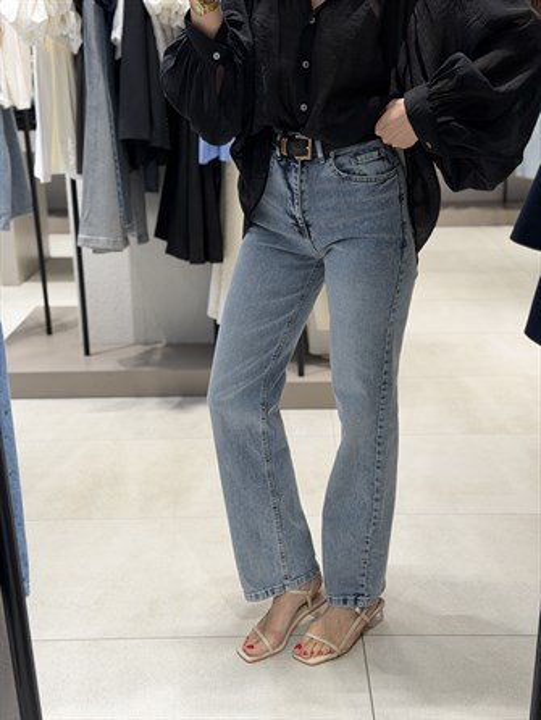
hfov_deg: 30.3
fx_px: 999
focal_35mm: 48
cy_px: 360
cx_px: 270
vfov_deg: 39.6
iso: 64
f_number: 1.78
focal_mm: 6.76
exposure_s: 1/100
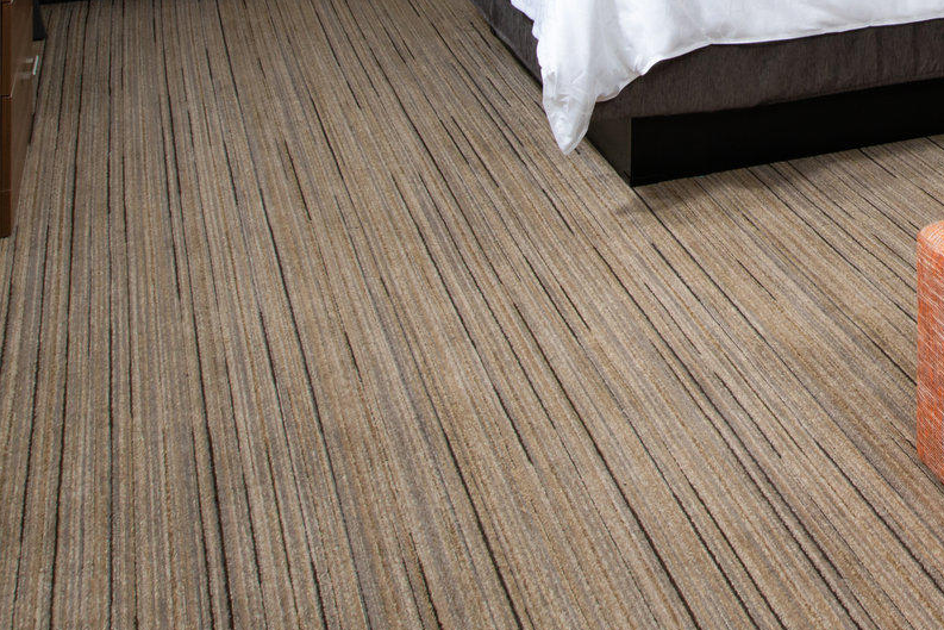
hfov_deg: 29.8
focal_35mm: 62
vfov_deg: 21.2
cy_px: 13
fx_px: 1626
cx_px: 979
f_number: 13
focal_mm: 24
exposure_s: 1/80
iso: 640
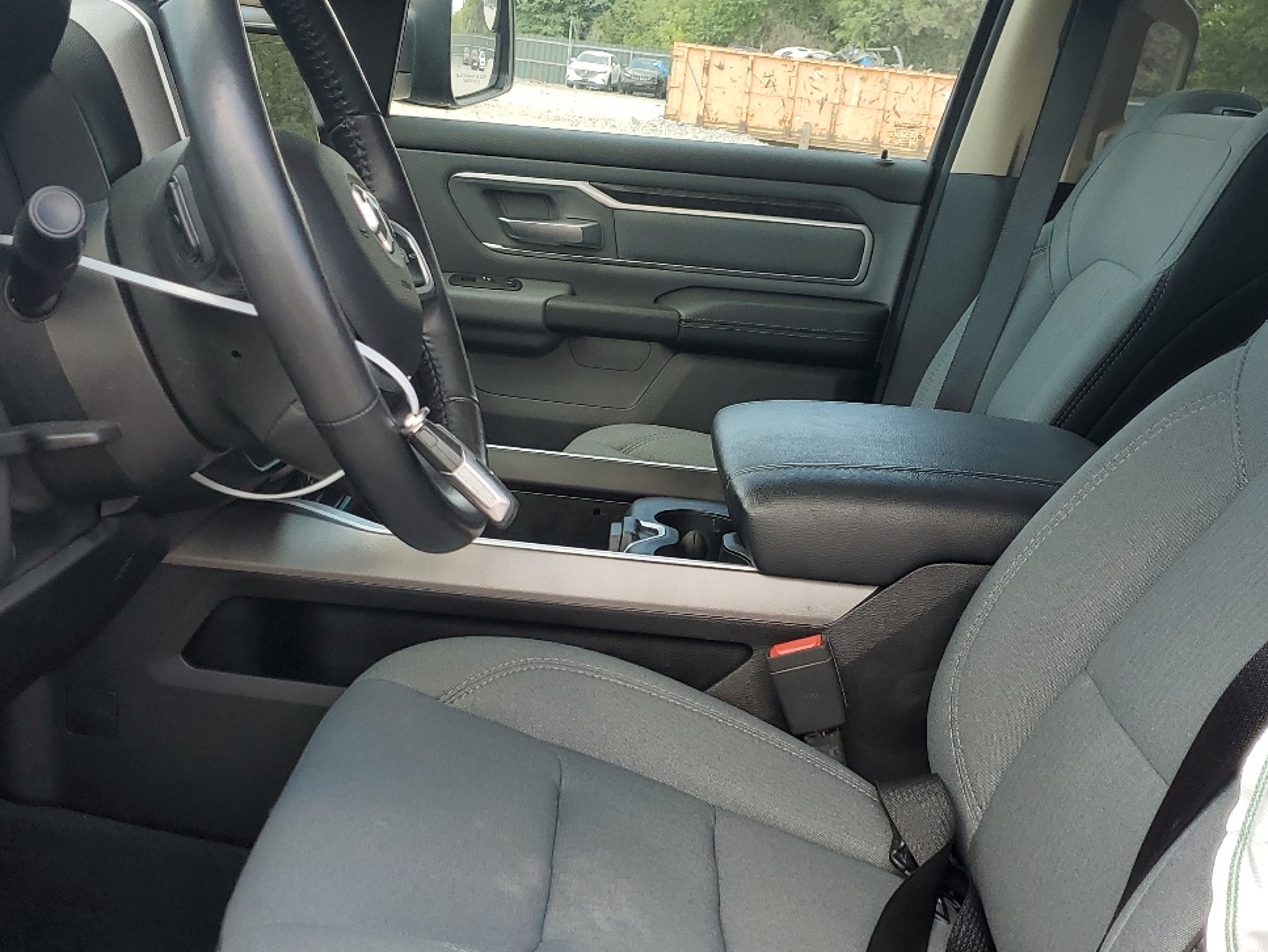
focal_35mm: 43
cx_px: 640
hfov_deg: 43.8
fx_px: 1576
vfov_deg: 33.3
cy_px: 633
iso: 50
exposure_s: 1/417
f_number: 1.5
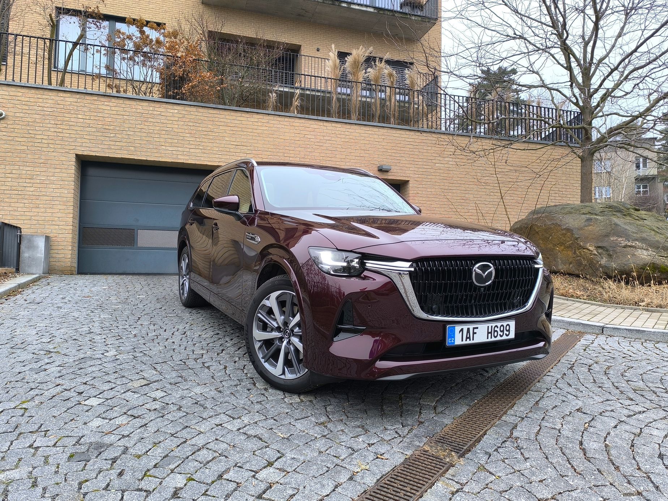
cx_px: 334
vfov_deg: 58.9
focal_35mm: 23
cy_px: 250
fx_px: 444
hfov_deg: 73.9
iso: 80
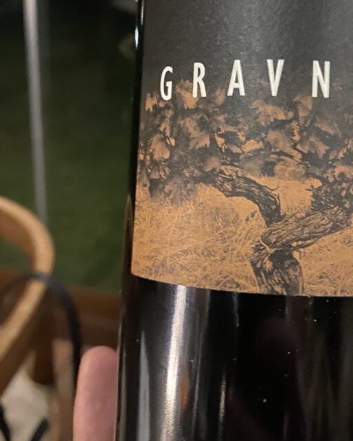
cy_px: 172
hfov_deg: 38.6
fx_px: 496
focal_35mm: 38
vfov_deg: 47.6
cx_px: 242
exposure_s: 1/22
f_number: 1.8
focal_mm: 4.25
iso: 1000
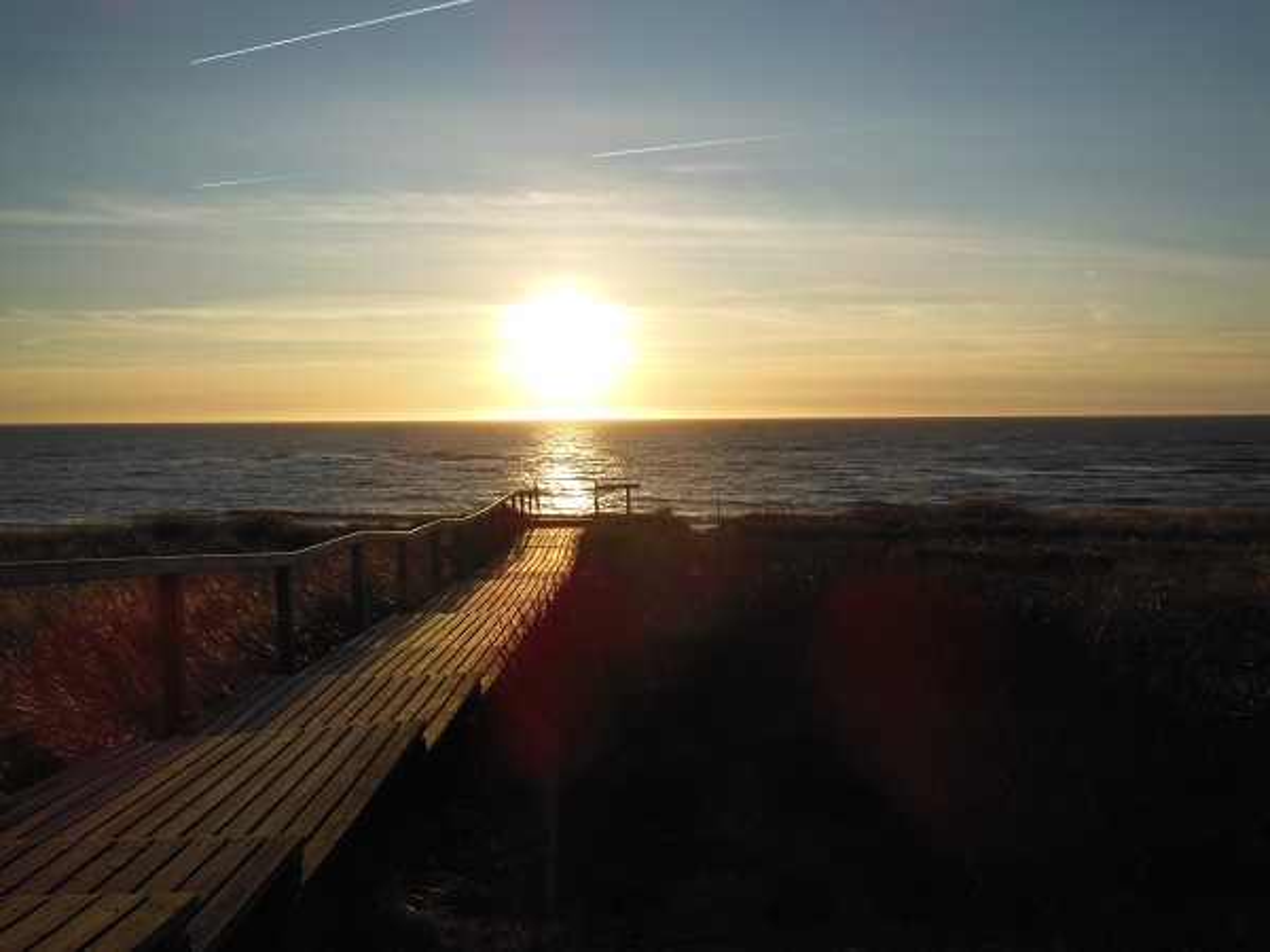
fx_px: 1064
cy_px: 476
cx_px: 635
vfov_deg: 48.2
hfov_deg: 61.7
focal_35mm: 29
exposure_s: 1/1500
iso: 125
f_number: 3.7
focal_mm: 5.2
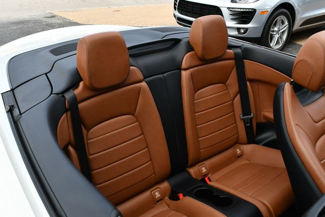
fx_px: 325
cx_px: 162
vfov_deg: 36.9
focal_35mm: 36
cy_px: 108
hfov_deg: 53.1
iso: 200
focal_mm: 18
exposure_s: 1/250
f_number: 6.3
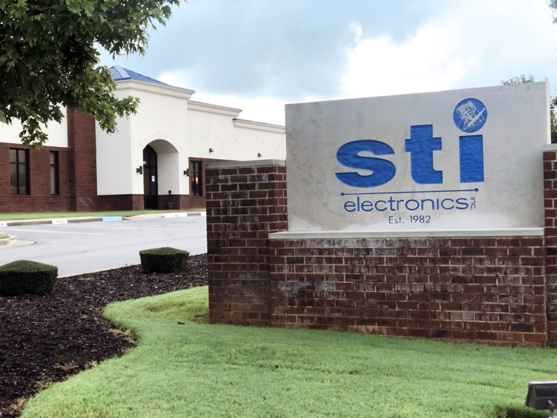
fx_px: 917
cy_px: 209
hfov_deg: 33.8
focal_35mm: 57
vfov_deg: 25.7
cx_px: 278
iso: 125
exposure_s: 1/30
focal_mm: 6.6
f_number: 2.8
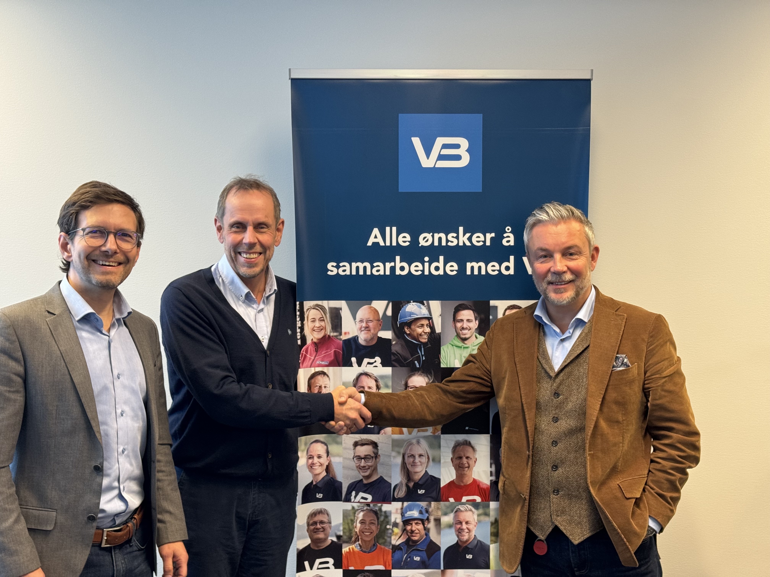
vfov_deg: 30.3
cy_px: 288
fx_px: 1068
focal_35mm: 48
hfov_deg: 39.7
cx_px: 385
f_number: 1.78
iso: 160
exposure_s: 1/50
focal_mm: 6.86
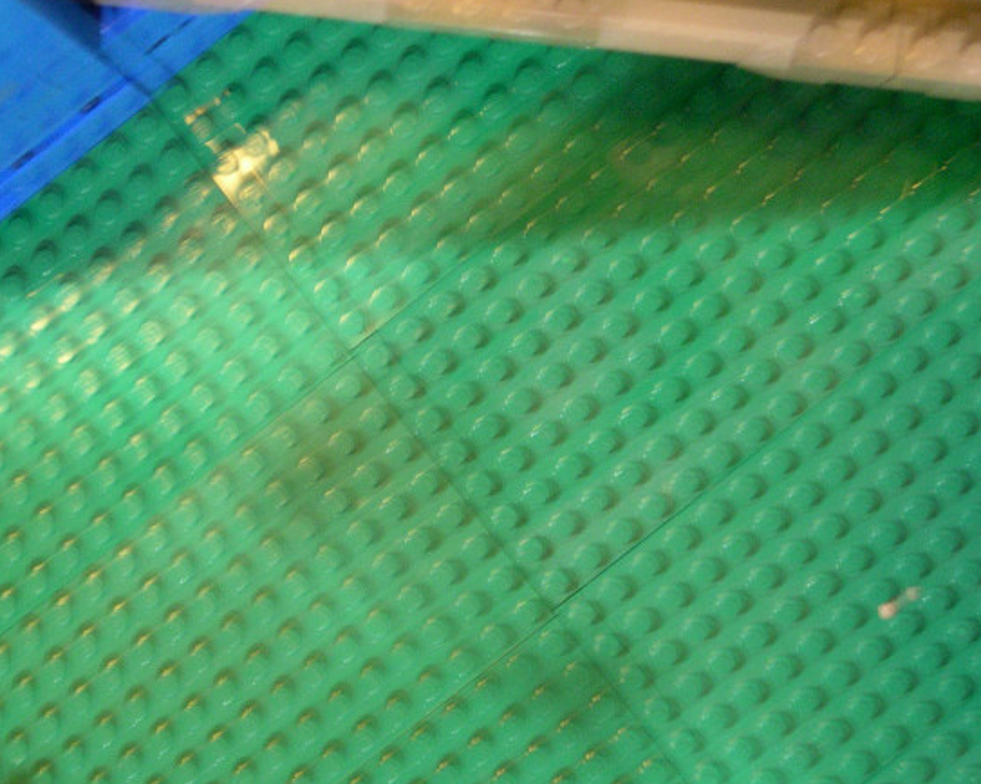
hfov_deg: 23.1
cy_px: 359
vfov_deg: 18.7
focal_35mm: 82
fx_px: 2380
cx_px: 271
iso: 400
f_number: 3.4
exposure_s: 1/4.3
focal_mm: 12.2
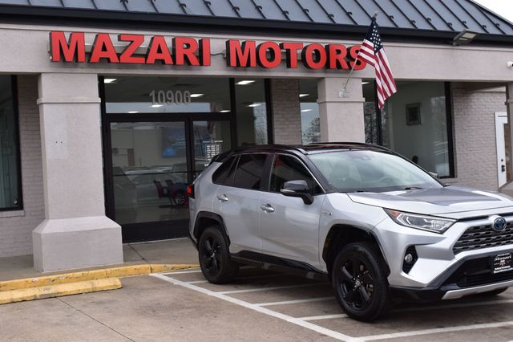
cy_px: 171
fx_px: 726
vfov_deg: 26.5
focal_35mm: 51
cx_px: 256
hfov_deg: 38.9
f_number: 10
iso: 400
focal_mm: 34
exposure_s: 1/250
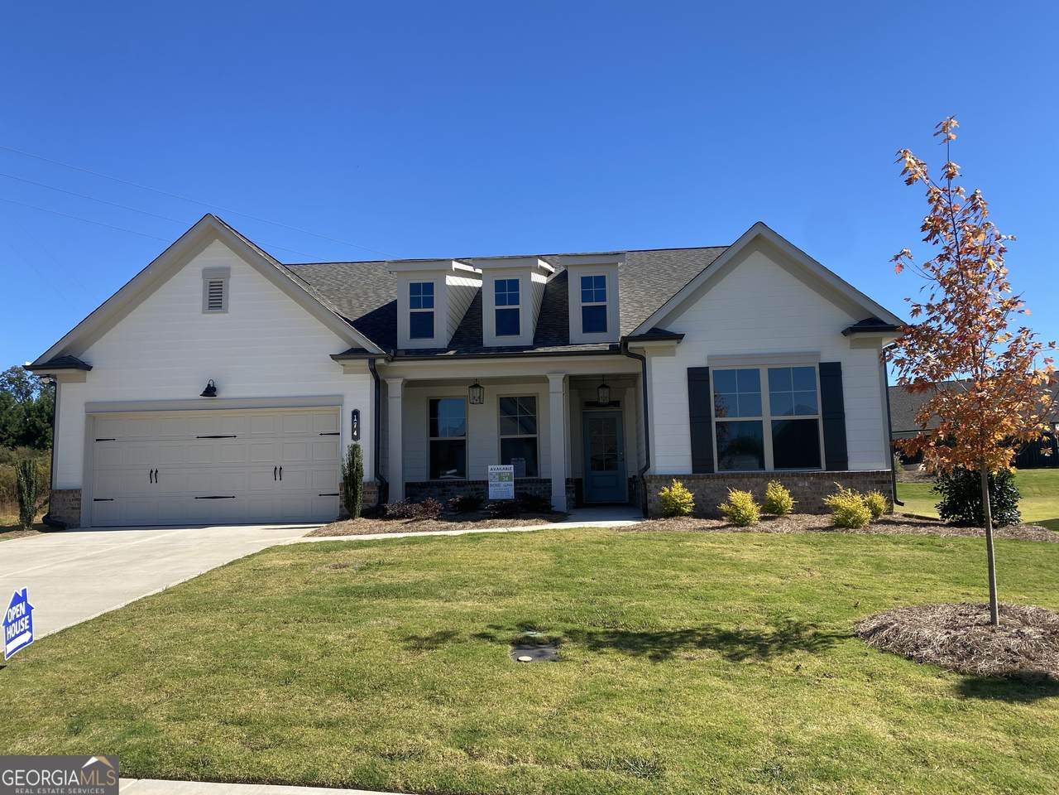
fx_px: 795
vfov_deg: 53.1
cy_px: 398
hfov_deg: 67.3
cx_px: 530
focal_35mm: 26
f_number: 1.8
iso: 32
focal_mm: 4.25
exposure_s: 1/2183
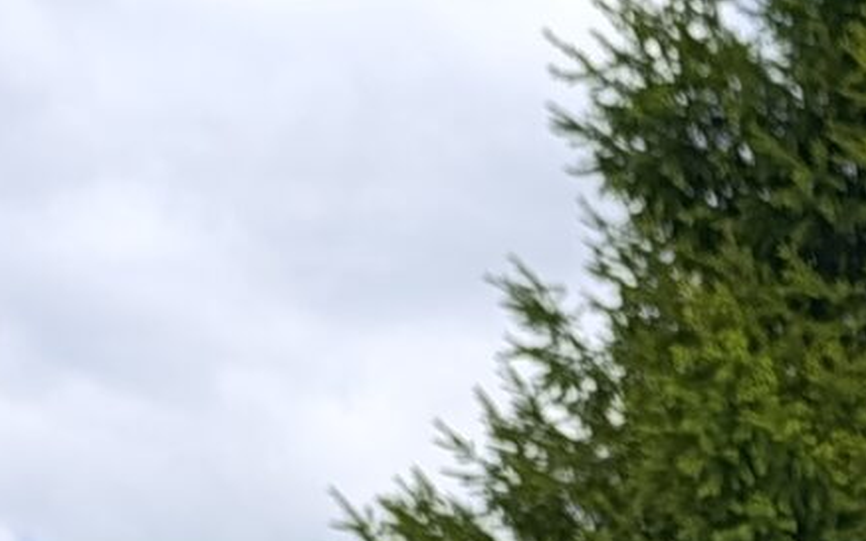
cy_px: 1528
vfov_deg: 8.1
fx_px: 3375
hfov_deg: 12.9
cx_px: 1690
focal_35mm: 143
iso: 50
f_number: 1.6
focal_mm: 6.14
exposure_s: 1/552
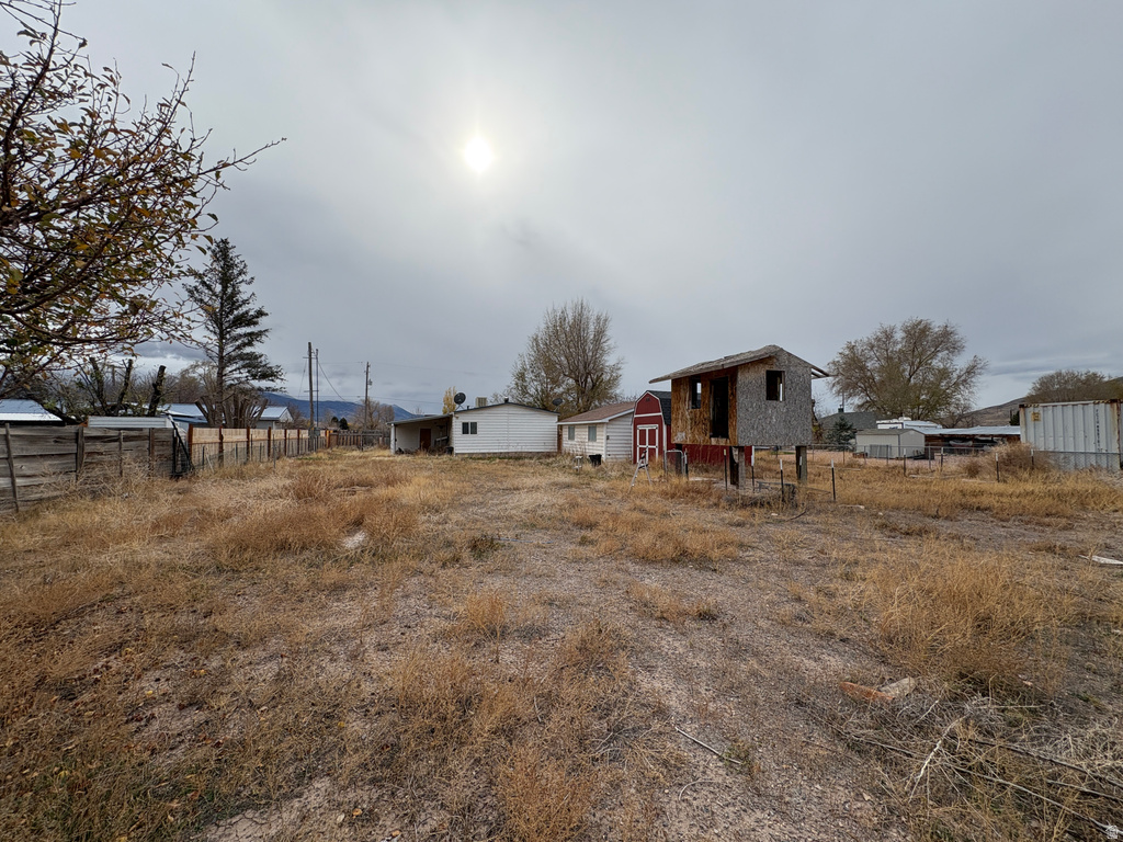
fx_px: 454
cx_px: 562
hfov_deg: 102.1
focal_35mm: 14
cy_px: 421
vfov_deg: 85.7
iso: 50
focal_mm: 2.22
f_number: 2.2
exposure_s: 1/2208
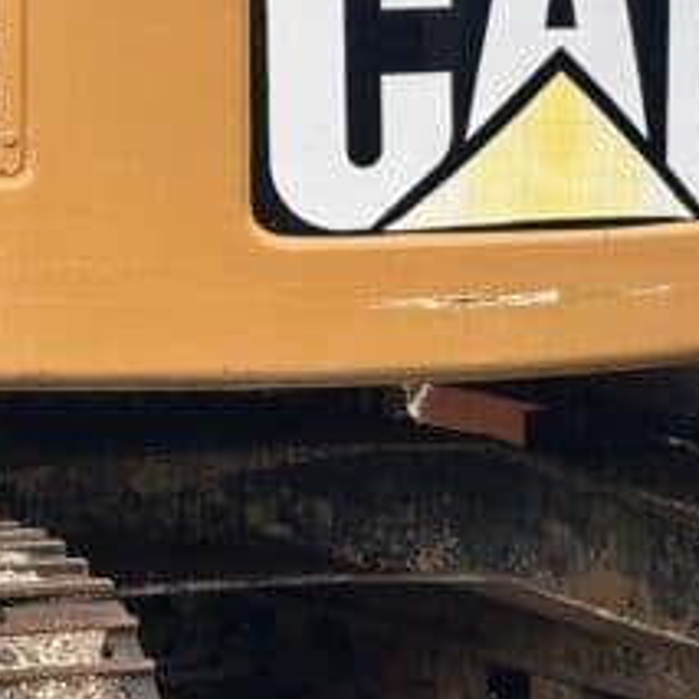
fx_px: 4089
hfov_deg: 9.7
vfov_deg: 9.7
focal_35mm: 179
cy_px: 77
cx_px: 98
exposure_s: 1/927
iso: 64
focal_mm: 6.86
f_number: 1.78
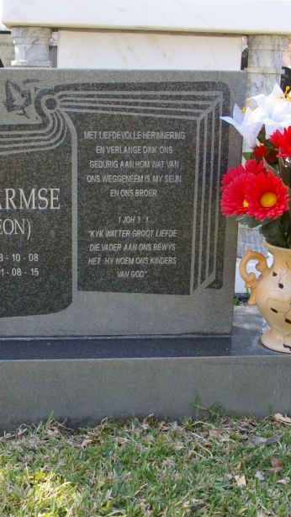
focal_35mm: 55
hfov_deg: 21.9
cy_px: 259
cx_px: 109
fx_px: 751
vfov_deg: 38.0
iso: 200
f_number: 6.7
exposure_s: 1/90
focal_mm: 23
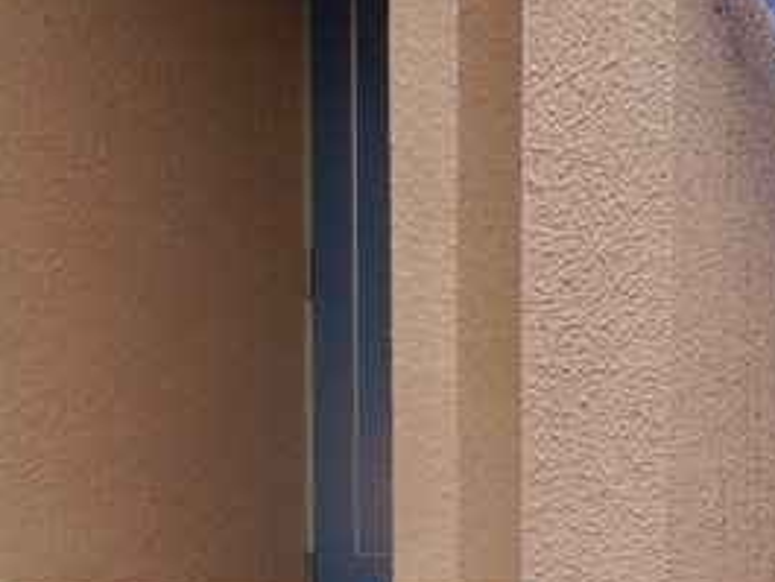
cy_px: 717
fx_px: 1210
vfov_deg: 24.3
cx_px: 1143
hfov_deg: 26.4
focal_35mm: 54
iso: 160
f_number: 4.5
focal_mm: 7
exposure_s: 1/125
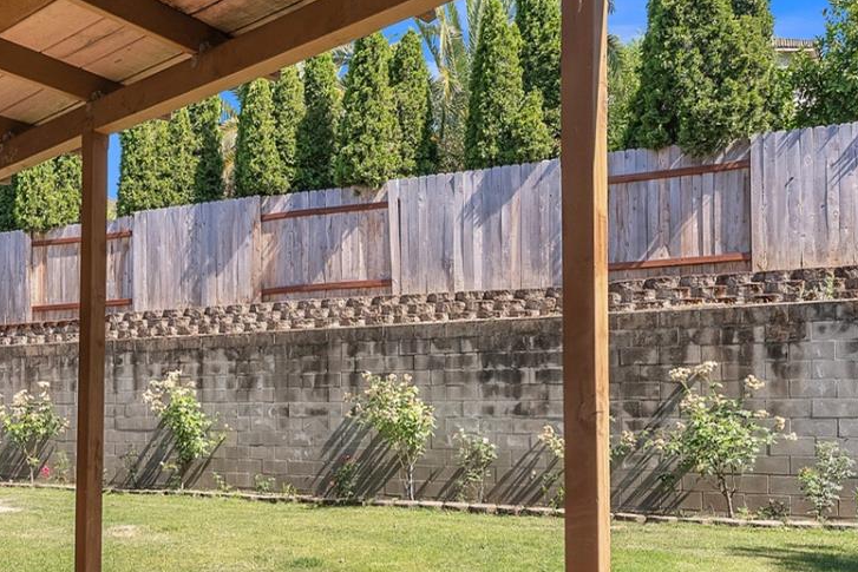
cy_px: 397
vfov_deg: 39.3
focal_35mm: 33
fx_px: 787
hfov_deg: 55.8
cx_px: 273
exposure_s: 1/400
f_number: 8
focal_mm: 16
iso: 320
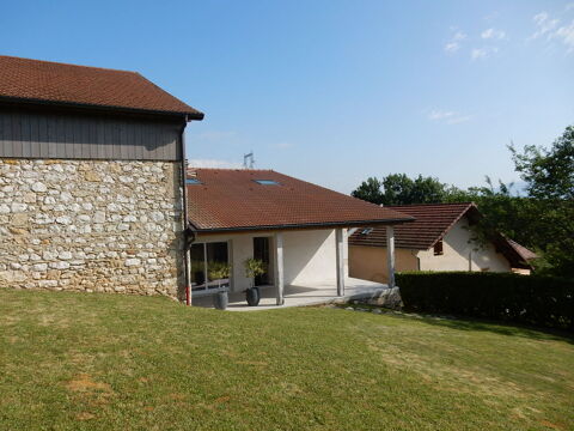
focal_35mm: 25
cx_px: 287
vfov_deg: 54.9
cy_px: 216
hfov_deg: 69.4
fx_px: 415
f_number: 3.7
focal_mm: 4.5
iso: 125
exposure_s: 1/1250
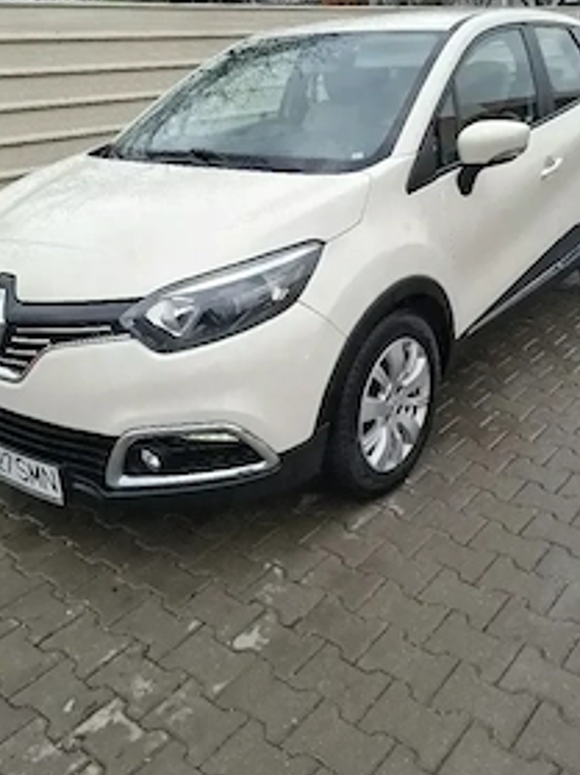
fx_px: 738
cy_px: 319
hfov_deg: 42.9
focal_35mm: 33
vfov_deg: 55.1
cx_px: 314
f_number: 1.8
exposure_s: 1/370
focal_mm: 5.54
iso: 50
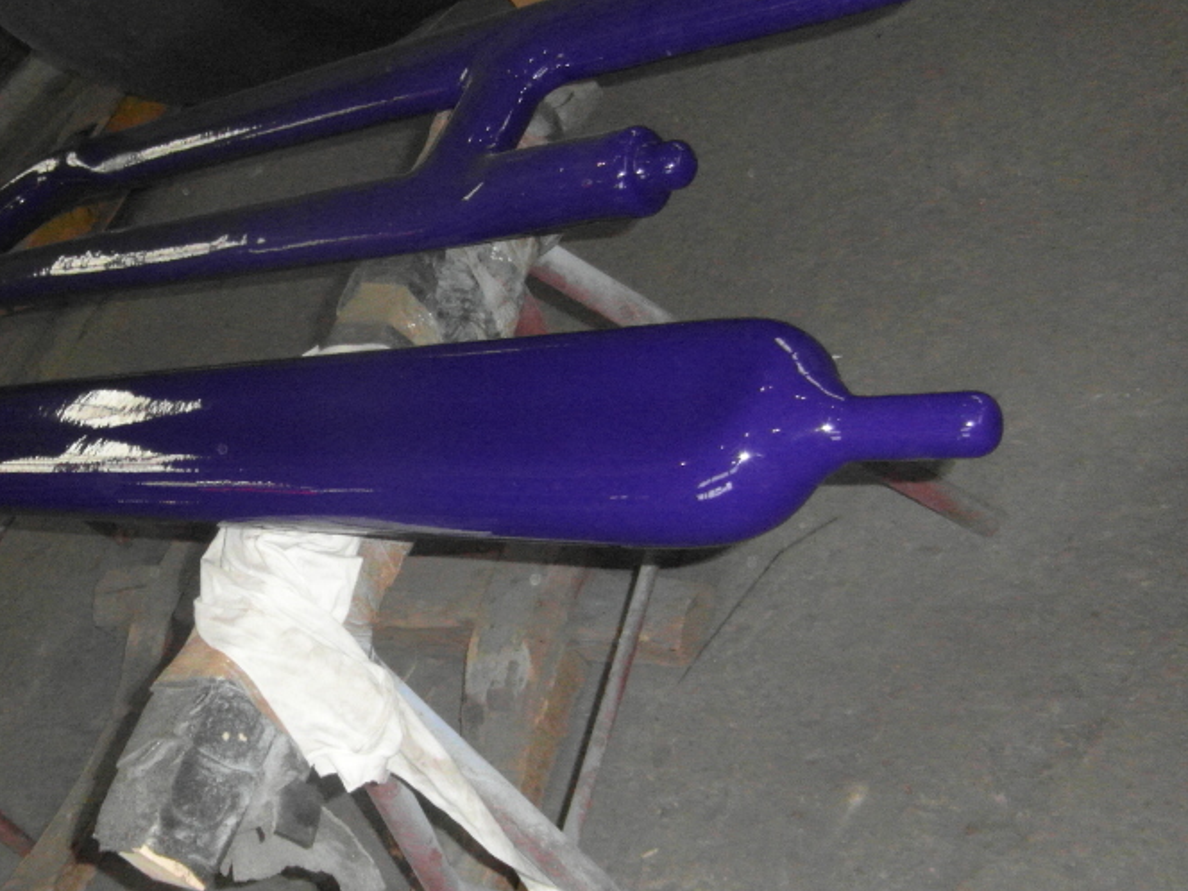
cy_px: 479
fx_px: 1270
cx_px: 310
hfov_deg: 48.4
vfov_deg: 38.6
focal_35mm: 37
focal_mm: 4
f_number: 3.2
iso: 640
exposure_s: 1/30
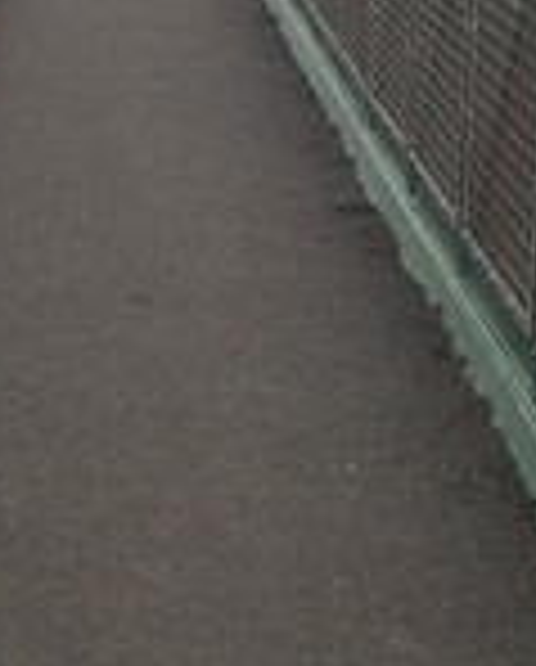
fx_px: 3637
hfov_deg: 8.4
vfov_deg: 10.4
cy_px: 153
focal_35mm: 184
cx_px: 81
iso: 80
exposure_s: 1/290
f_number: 2.8
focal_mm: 3.85
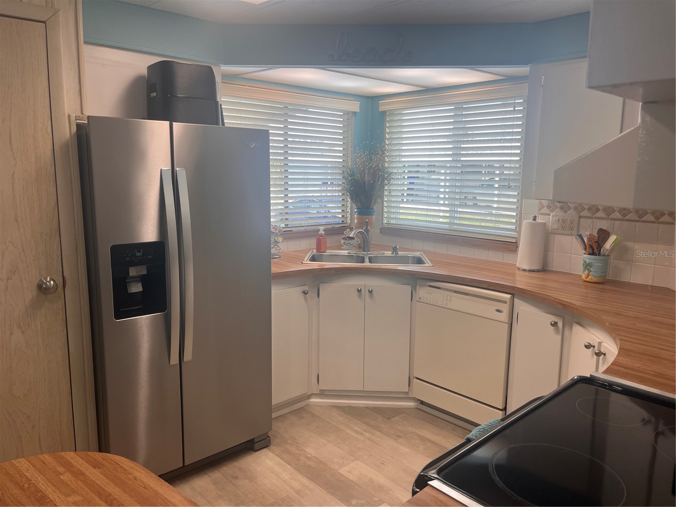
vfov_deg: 53.1
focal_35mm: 26
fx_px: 508
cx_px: 338
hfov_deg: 67.3
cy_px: 254
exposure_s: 1/120
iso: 40
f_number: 1.6
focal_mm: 5.1
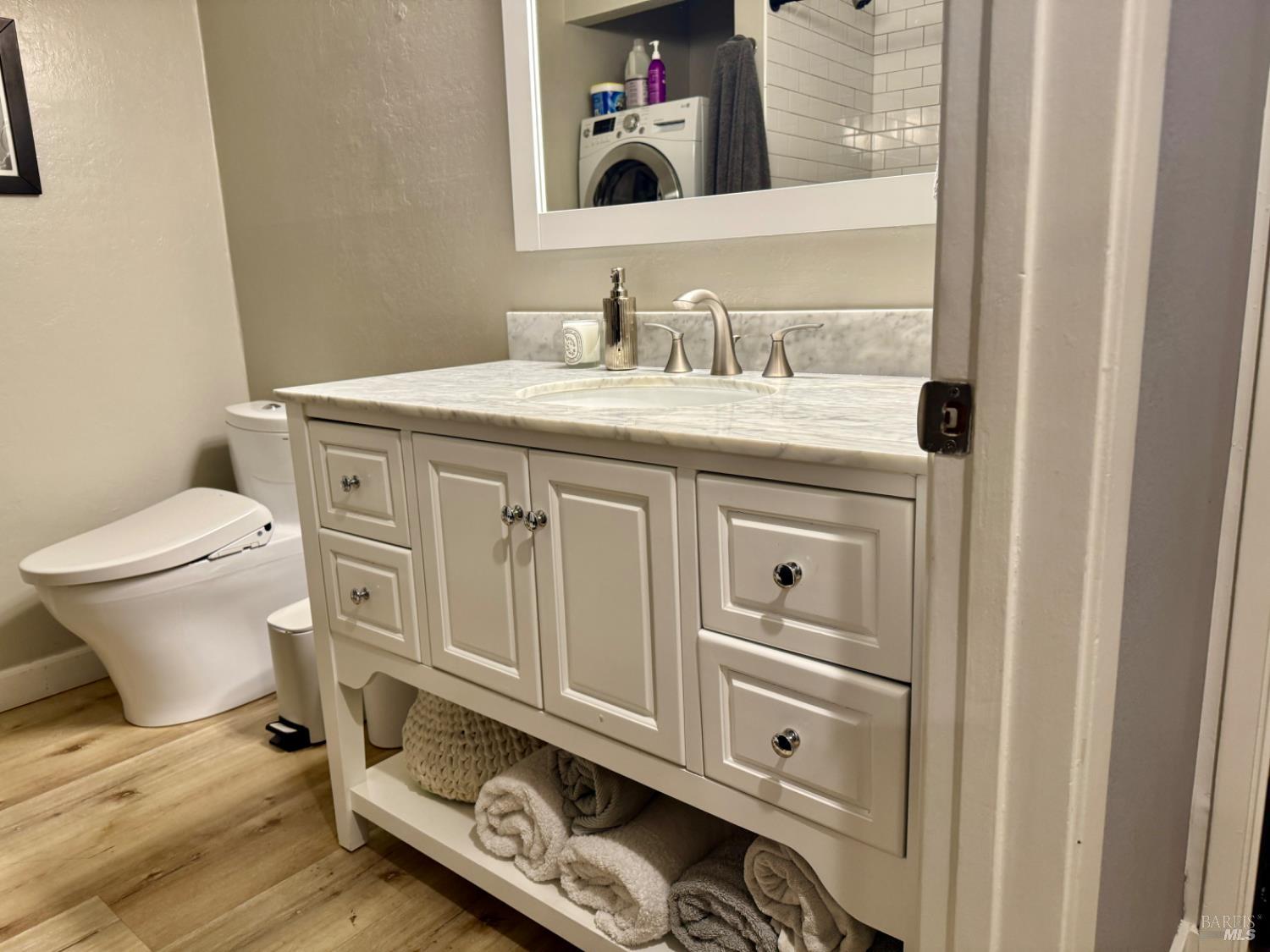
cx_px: 635
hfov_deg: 71.6
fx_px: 881
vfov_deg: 56.8
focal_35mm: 24
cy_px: 476
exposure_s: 1/60
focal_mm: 6.76
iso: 160
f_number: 1.78
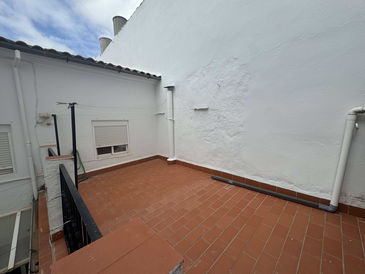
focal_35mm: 14
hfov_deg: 102.1
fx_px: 148
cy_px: 137
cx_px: 182
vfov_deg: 85.7
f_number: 2.2
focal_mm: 2.22
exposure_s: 1/1976
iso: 40
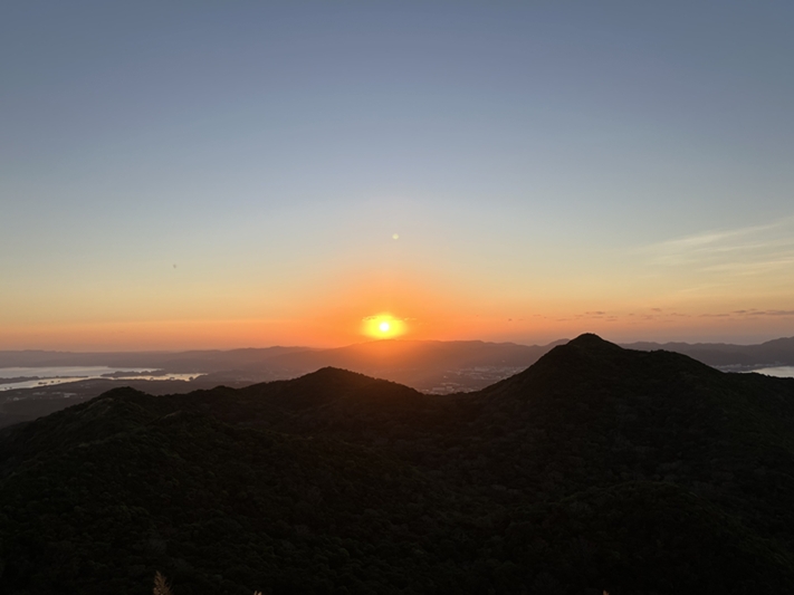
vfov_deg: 49.7
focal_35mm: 28
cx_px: 397
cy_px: 298
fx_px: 642
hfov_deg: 63.5
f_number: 1.8
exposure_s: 1/899
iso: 32
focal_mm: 3.99
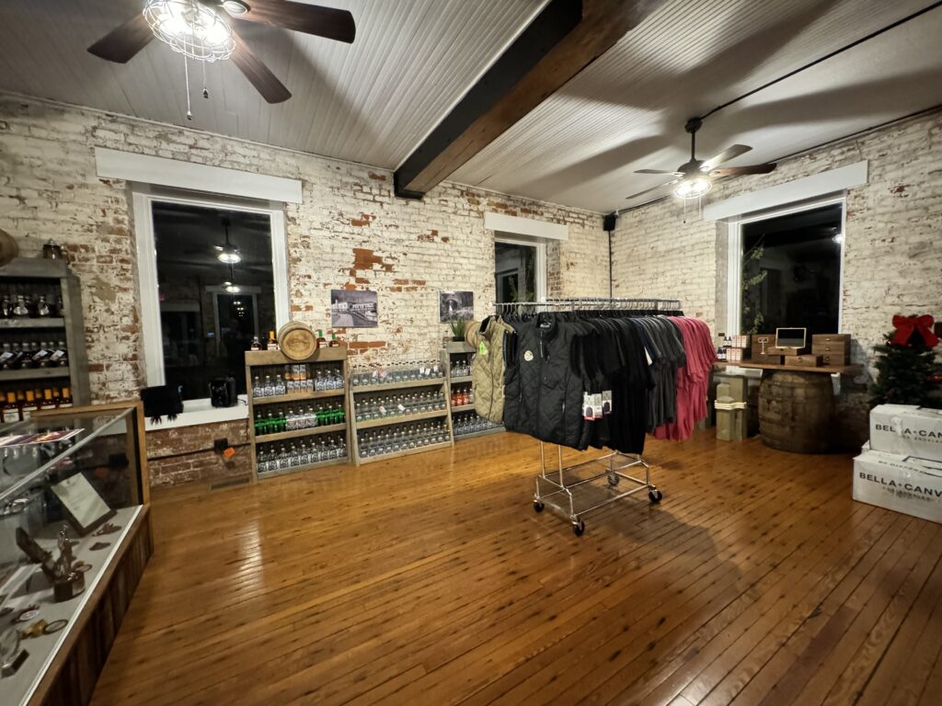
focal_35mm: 14
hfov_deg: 102.1
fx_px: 381
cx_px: 471
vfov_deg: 85.7
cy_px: 353
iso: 1250
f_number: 2.2
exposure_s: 1/40
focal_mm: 2.22
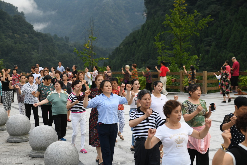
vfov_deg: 20.6
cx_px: 124
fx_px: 453
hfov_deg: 30.5
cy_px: 82
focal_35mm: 66
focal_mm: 66
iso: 160
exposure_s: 1/160
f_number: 4
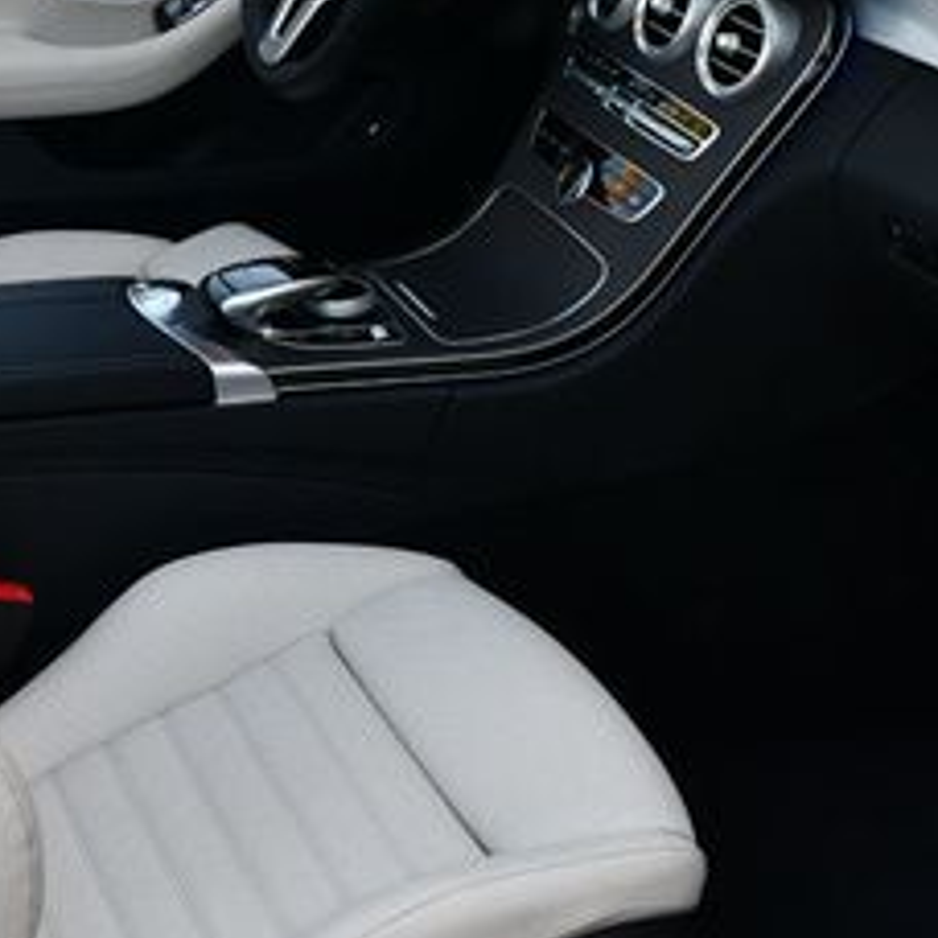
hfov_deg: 19.8
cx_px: 99
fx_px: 2637
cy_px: 370
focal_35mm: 86
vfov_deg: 20.1
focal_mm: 18
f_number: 5.6
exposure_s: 1/250
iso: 360
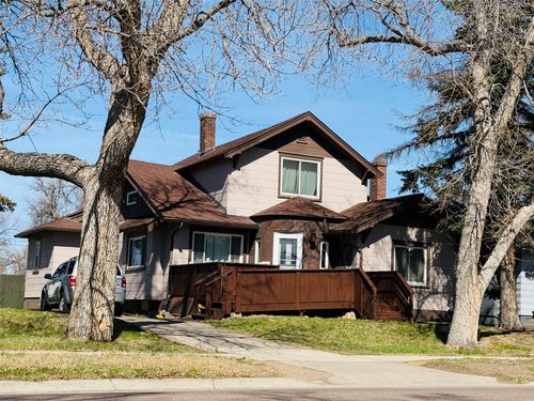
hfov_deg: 39.7
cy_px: 200
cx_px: 267
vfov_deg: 30.3
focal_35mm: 48
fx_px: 740
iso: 64
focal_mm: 6.76
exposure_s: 1/6024
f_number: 1.78
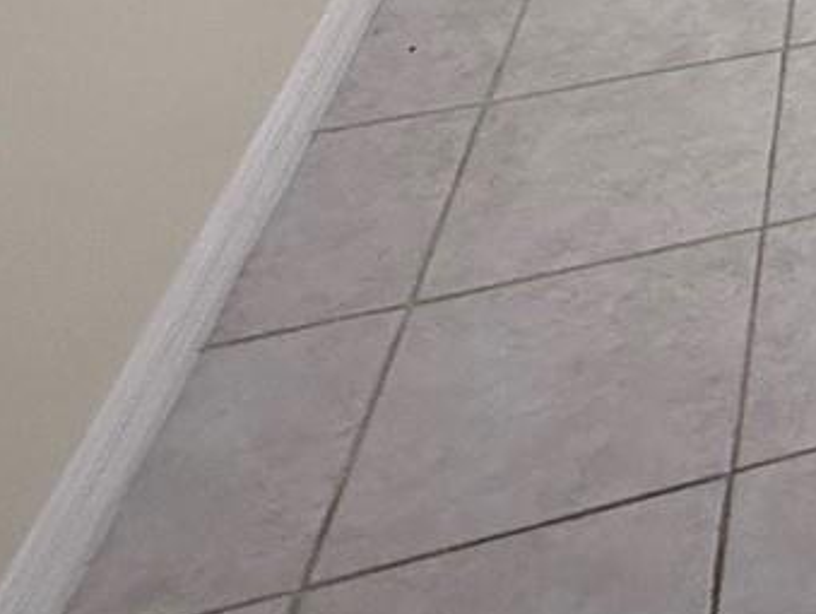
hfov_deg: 19.2
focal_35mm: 66
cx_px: 1591
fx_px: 1557
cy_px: -390
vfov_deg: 18.7
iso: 320
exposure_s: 1/120
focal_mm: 2.22
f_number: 2.2
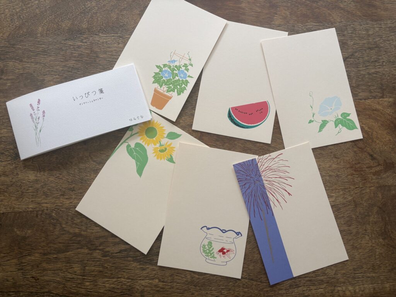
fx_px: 297
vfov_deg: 53.1
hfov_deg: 67.3
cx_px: 198
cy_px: 148
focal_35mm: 26
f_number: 1.6
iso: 160
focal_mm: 5.96
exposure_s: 1/60
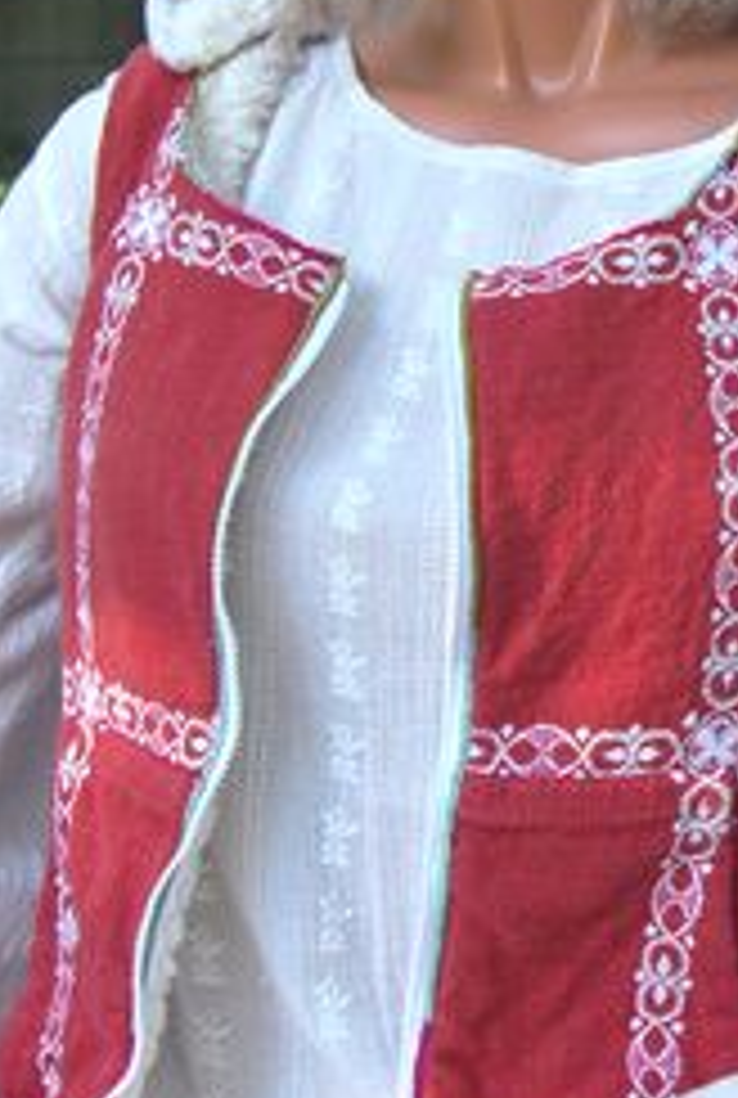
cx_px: 752
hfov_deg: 18.0
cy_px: 360
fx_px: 2263
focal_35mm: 74
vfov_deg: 27.1
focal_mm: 18
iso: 200
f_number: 5.6
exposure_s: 1/125
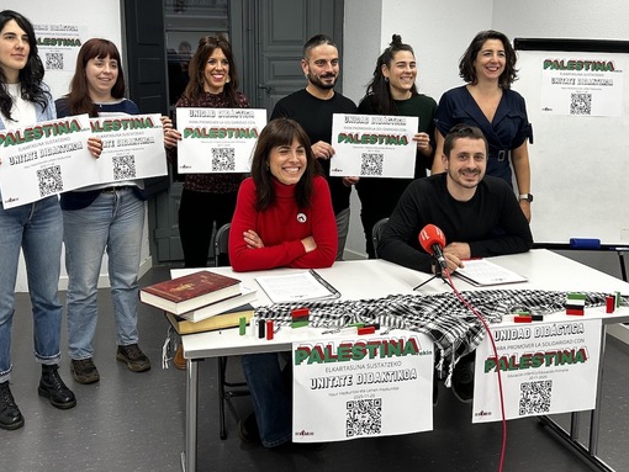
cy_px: 185
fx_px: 673
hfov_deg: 50.1
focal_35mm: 37
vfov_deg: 38.5
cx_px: 297
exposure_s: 1/100
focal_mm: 5.7
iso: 80
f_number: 1.5
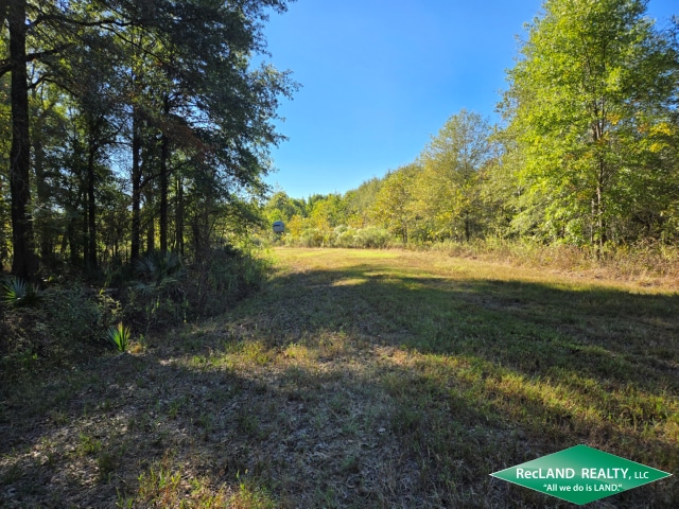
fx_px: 451
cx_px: 340
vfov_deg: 58.9
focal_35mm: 23
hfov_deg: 73.9
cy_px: 254
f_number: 1.8
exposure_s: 1/1123
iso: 25
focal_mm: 5.4
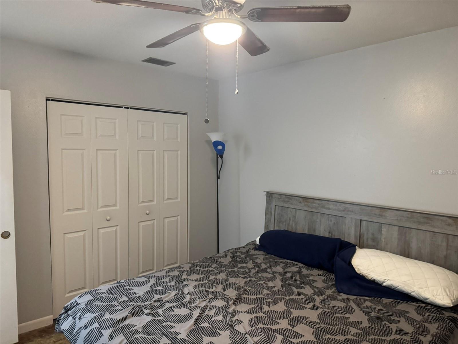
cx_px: 229
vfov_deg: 56.8
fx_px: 318
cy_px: 172
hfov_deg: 71.6
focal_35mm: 24
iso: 800
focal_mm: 6.76
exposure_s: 1/60
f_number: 1.78
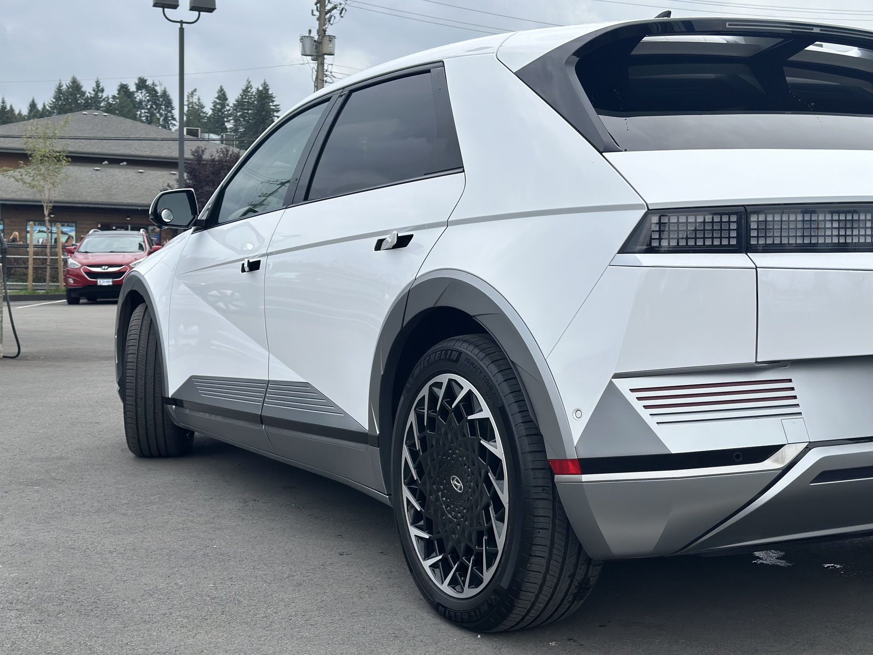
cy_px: 328
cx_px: 436
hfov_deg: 39.7
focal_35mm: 48
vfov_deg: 30.3
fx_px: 1211
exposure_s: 1/1475
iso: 80
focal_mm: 6.86
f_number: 1.78
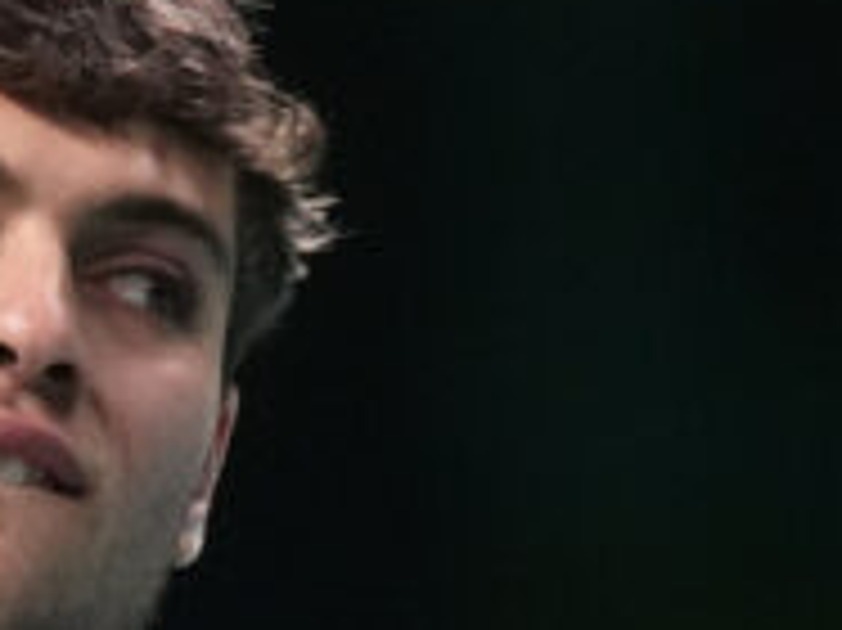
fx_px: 50100
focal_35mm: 2061
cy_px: 1215
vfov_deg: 0.7
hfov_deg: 1.0
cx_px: 509
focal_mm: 400
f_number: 2.8
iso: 6400
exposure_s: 1/2500
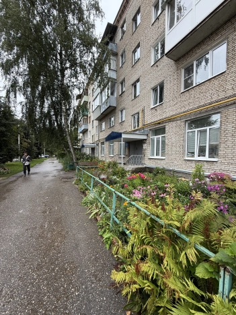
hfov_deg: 85.7
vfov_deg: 102.1
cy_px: 158
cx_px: 118
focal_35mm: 14
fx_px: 127
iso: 50
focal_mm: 2.22
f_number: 2.2
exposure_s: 1/193
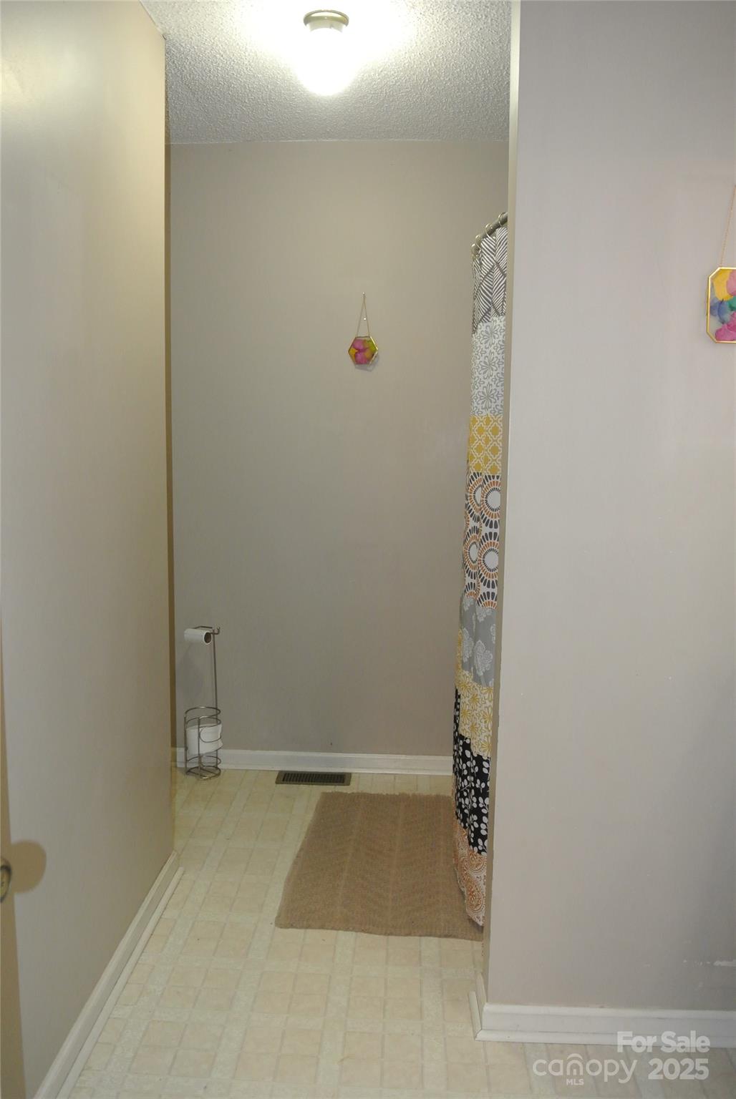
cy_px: 550
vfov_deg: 63.6
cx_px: 368
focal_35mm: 29
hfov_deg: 45.1
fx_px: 887
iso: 800
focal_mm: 11
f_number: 3.5
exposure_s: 1/60
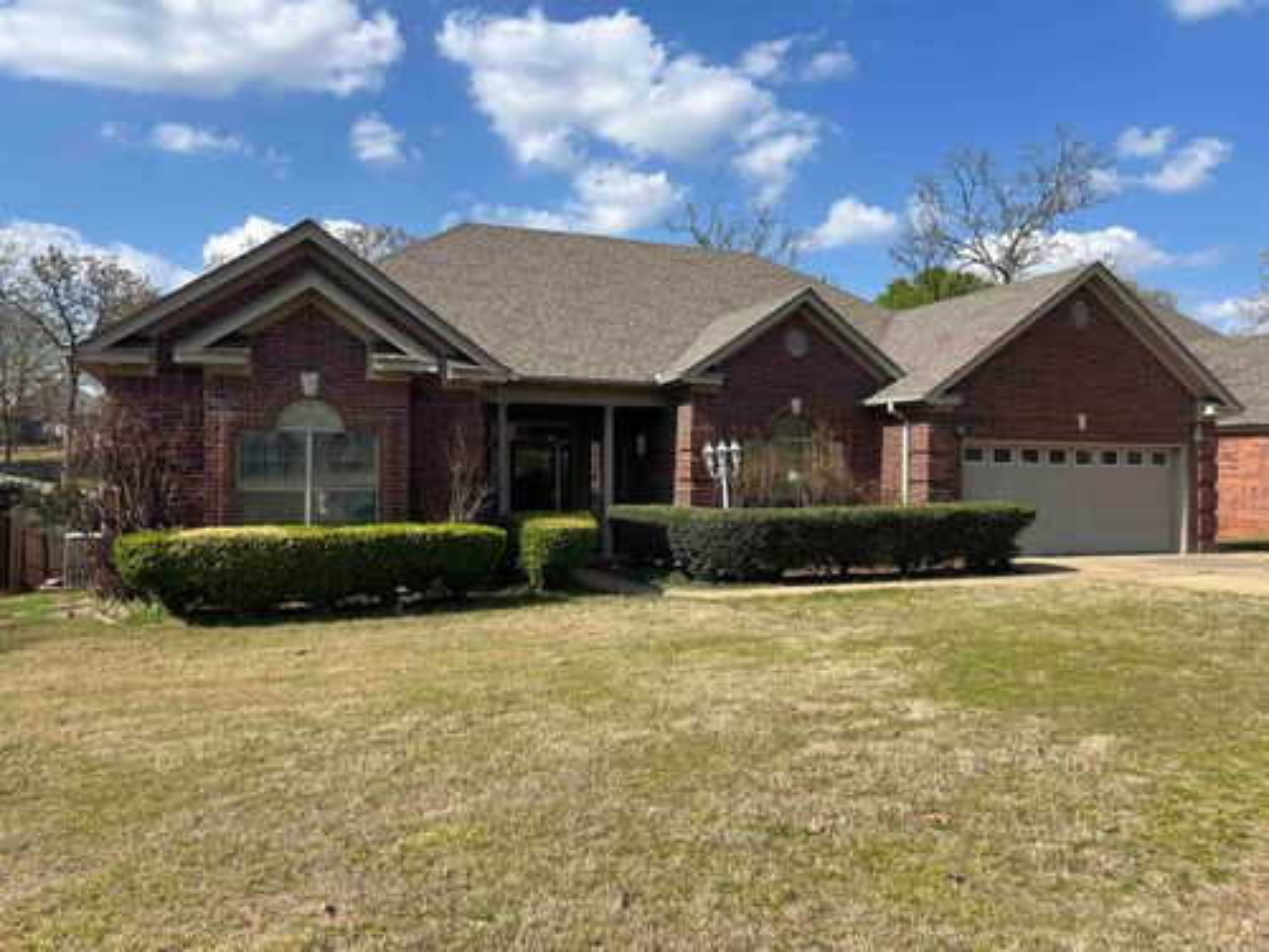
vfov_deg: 53.1
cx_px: 634
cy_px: 476
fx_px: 953
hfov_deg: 67.3
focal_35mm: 26
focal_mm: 5.7
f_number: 1.5
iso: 50
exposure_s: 1/3571
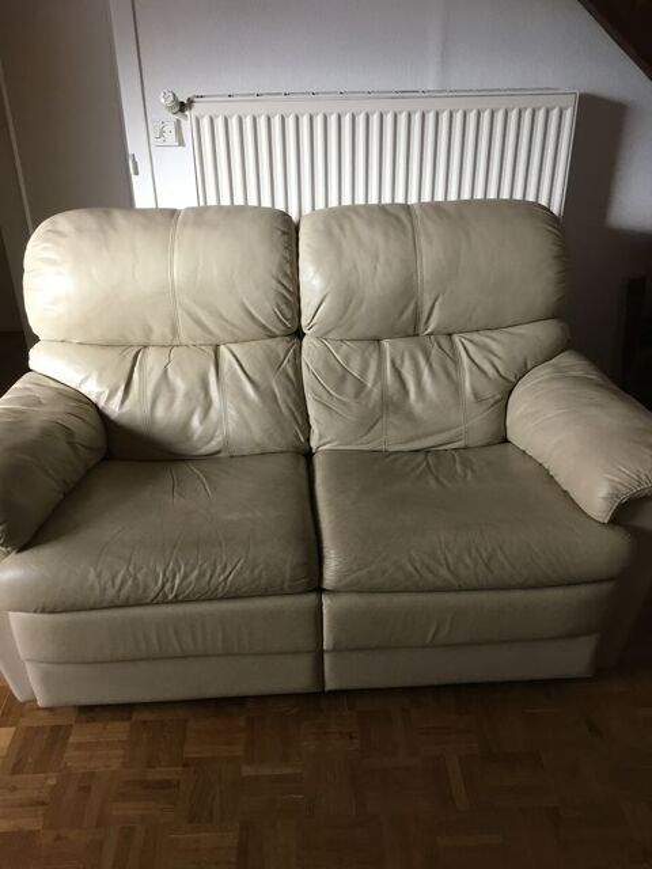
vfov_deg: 61.7
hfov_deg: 48.2
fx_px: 728
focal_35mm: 29
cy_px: 434
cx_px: 326
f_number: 2.2
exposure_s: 1/33
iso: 100
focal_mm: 4.15
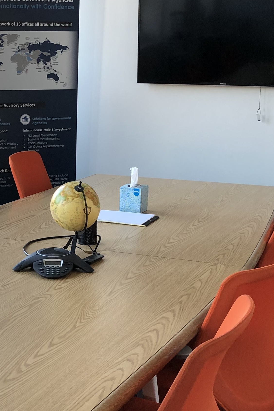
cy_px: 242
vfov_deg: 28.8
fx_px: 799
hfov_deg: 19.2
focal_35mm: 70
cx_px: 46
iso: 25
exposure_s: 1/30
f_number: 1.8
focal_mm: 3.99
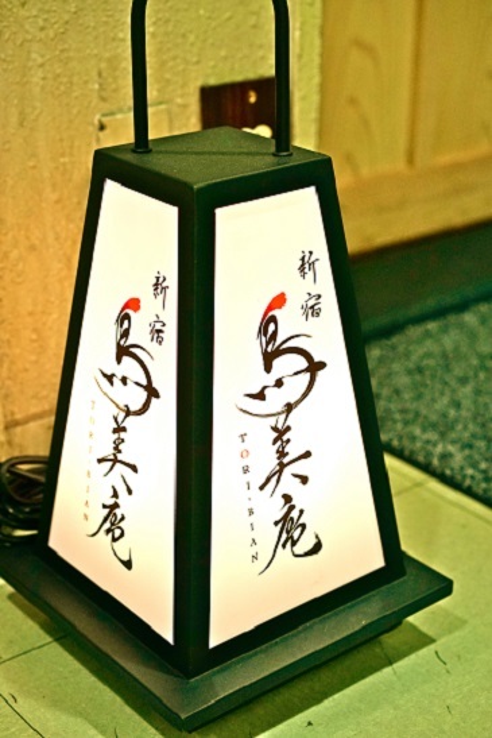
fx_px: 1127
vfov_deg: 36.2
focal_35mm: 55
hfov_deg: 24.6
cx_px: 246
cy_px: 369
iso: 1000
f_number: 4
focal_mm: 55
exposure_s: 1/160
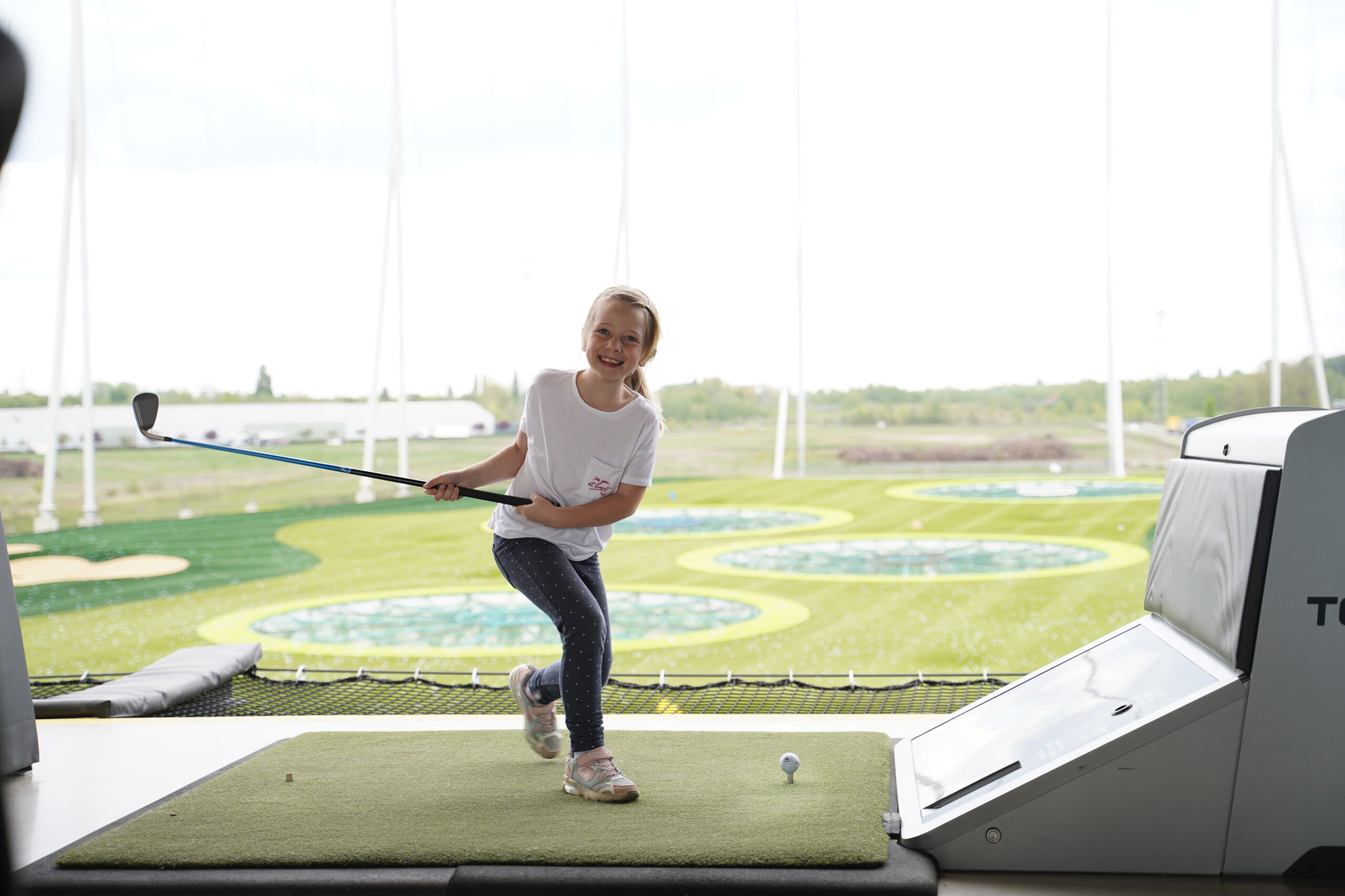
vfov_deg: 25.5
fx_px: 1980
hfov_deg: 37.5
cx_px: 672
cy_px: 448
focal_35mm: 53
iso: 200
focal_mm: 53
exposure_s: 1/200
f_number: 3.5
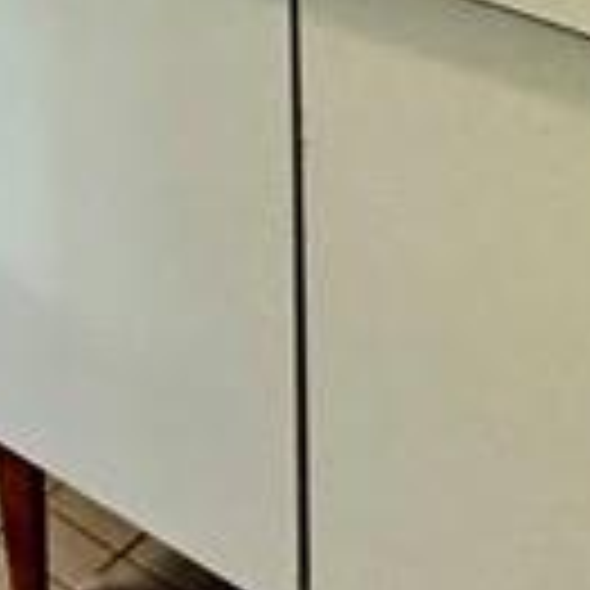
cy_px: -910
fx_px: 1870
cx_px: -928
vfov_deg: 12.8
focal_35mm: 97
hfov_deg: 12.7
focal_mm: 2.22
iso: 200
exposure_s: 1/60
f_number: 2.2
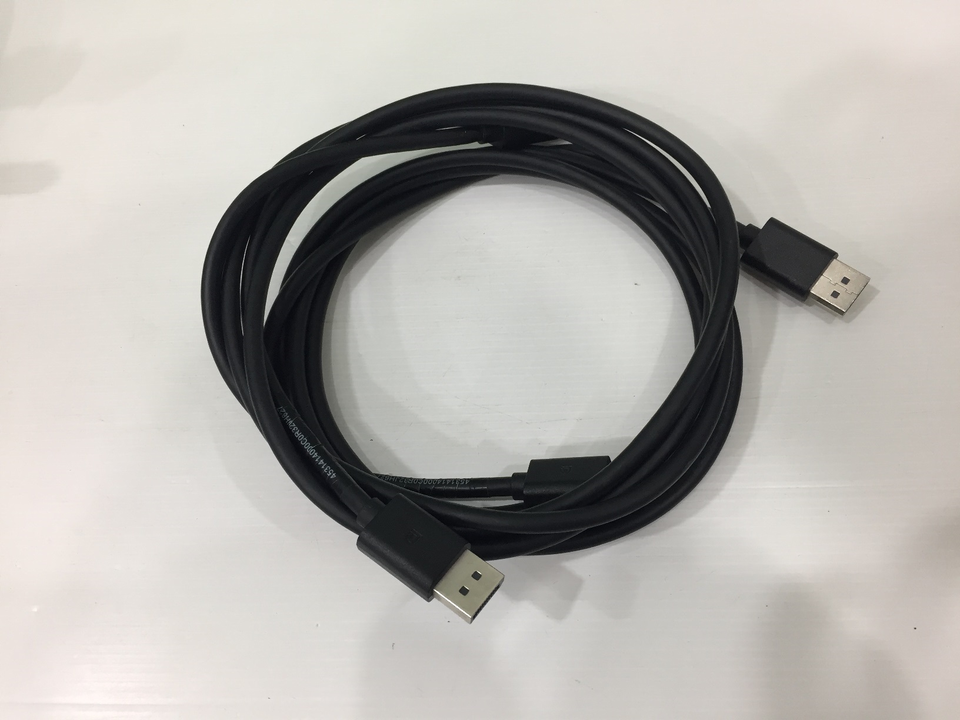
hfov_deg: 61.7
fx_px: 804
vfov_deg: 48.2
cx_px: 480
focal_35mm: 29
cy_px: 360
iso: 80
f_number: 2.2
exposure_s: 1/33
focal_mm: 4.15
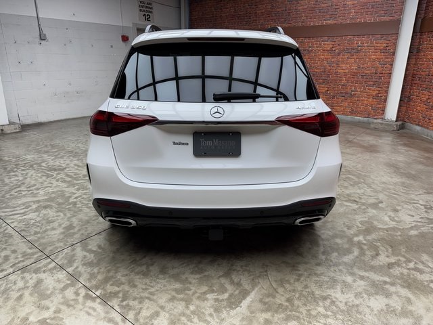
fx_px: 300
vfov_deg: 56.8
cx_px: 216
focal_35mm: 24
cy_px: 162
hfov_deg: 71.6
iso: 64
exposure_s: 1/249
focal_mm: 6.76
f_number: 1.78
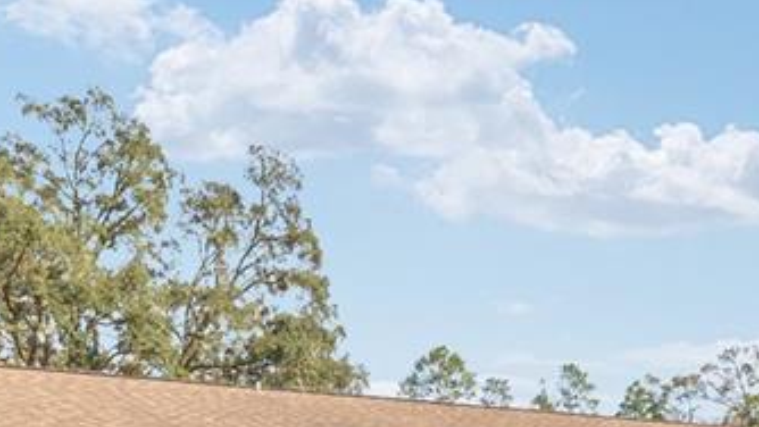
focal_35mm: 45
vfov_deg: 22.9
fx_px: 906
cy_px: 588
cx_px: 407
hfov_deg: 45.4
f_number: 7.1
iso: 320
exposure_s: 1/160
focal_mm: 14
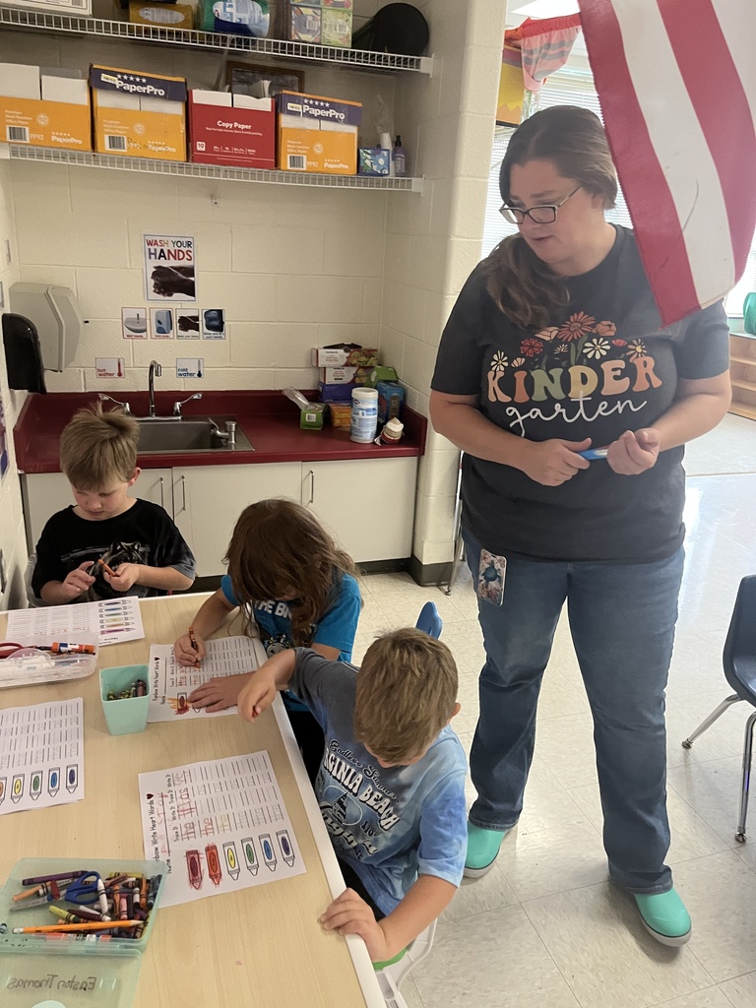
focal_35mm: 26
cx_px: 378
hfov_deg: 53.1
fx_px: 757
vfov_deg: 67.3
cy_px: 504
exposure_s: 1/60
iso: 250
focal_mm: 5.1
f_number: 1.6
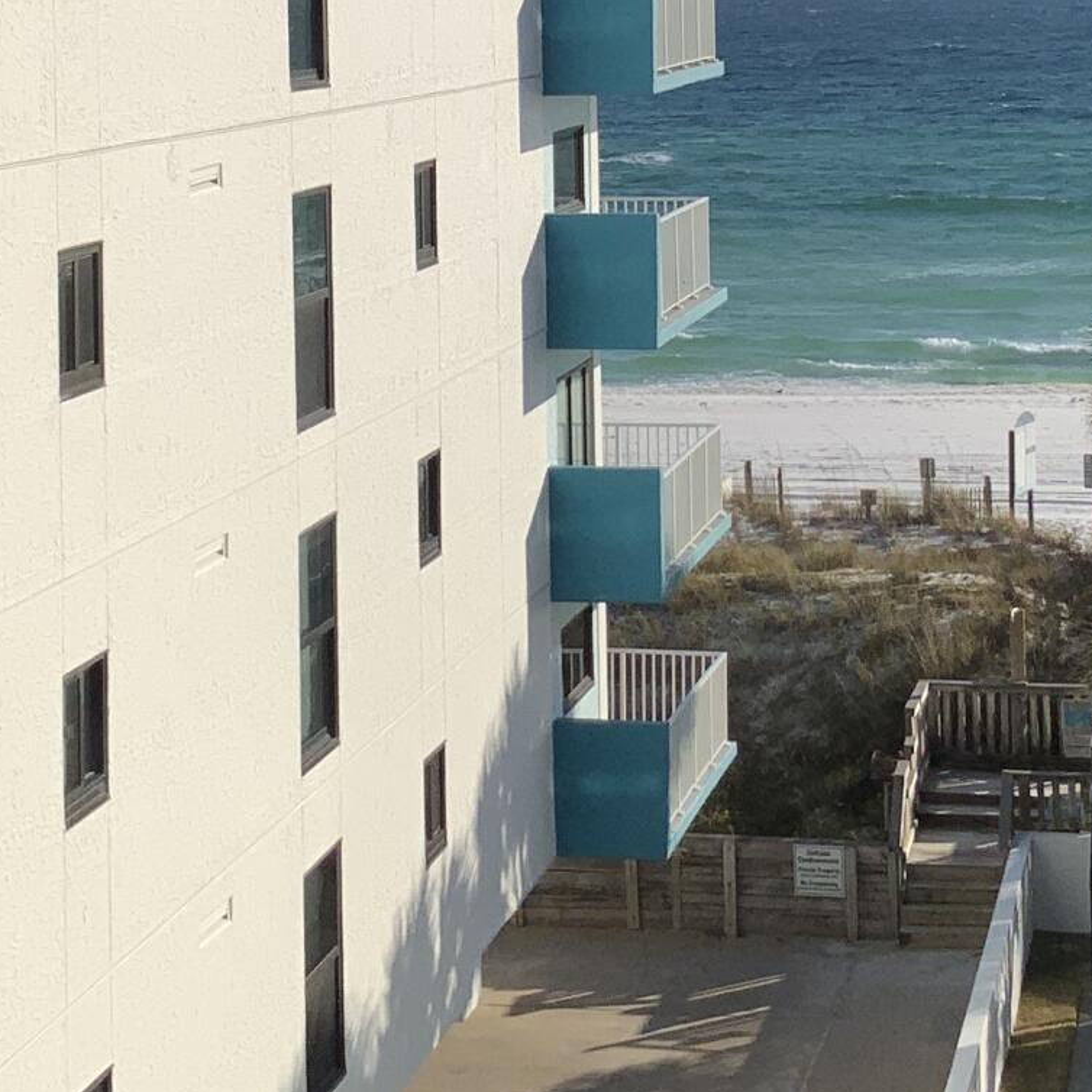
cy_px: 6
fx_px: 3640
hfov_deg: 17.1
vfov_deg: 16.7
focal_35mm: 102
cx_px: 575
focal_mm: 3
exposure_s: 1/4405
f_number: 1.8
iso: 20
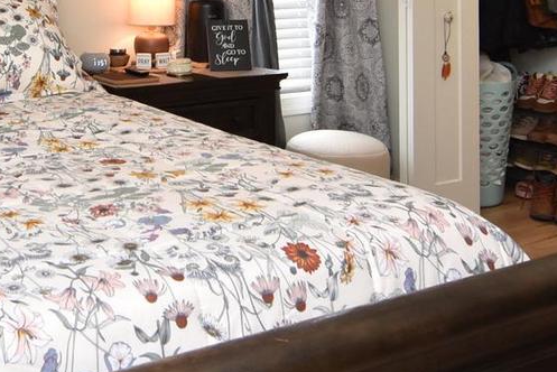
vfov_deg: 22.6
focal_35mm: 56
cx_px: 95
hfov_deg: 34.1
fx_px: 874
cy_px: -44
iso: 800
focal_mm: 13
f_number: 7.1
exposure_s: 1/40
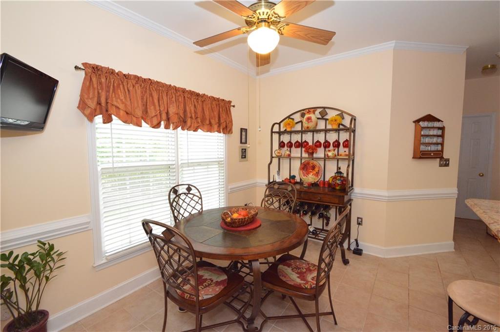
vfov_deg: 77.2
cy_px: 166
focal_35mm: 15
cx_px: 250
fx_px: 208
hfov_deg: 100.5
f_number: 9
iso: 2200
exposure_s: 1/60
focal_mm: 10
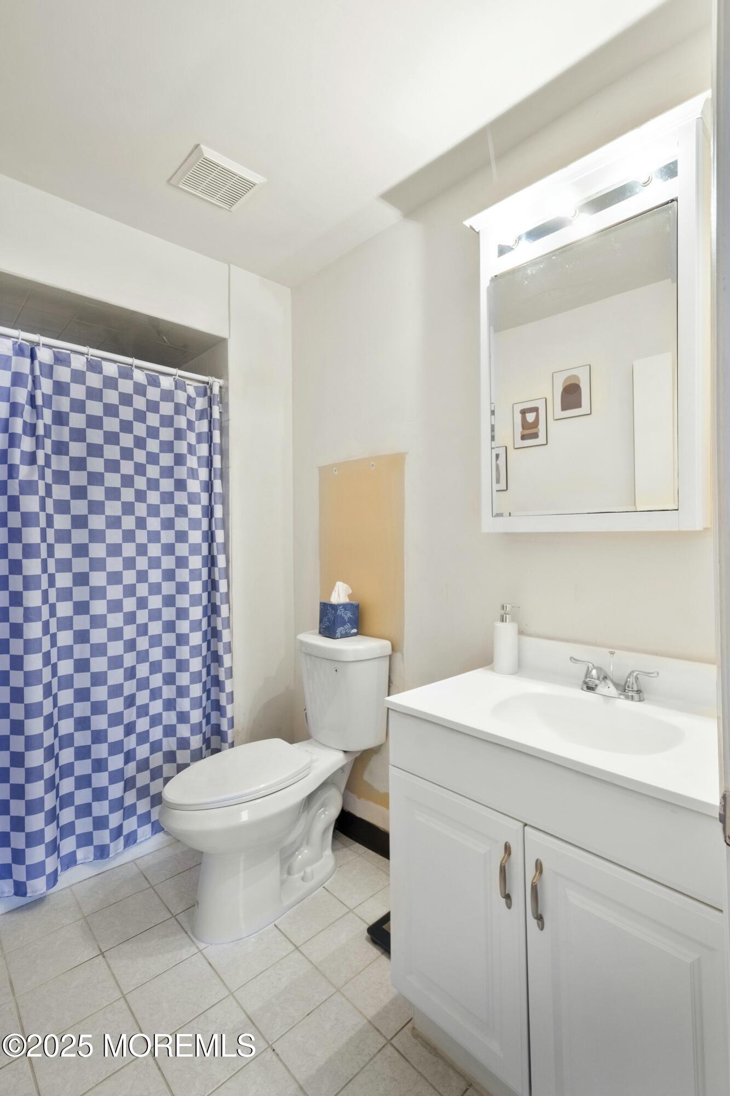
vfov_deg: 100.4
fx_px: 456
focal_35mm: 15
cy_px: 548
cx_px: 365
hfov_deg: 77.3
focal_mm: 10
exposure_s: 1/2.5
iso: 250
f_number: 8
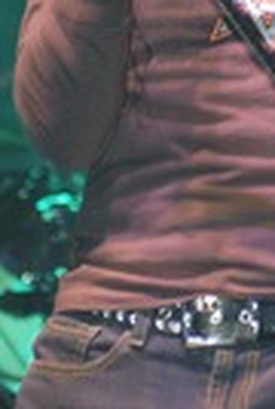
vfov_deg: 8.2
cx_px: 332
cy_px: 18
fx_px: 2850
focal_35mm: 250
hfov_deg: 5.5
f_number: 2.8
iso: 800
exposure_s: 1/60
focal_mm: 56
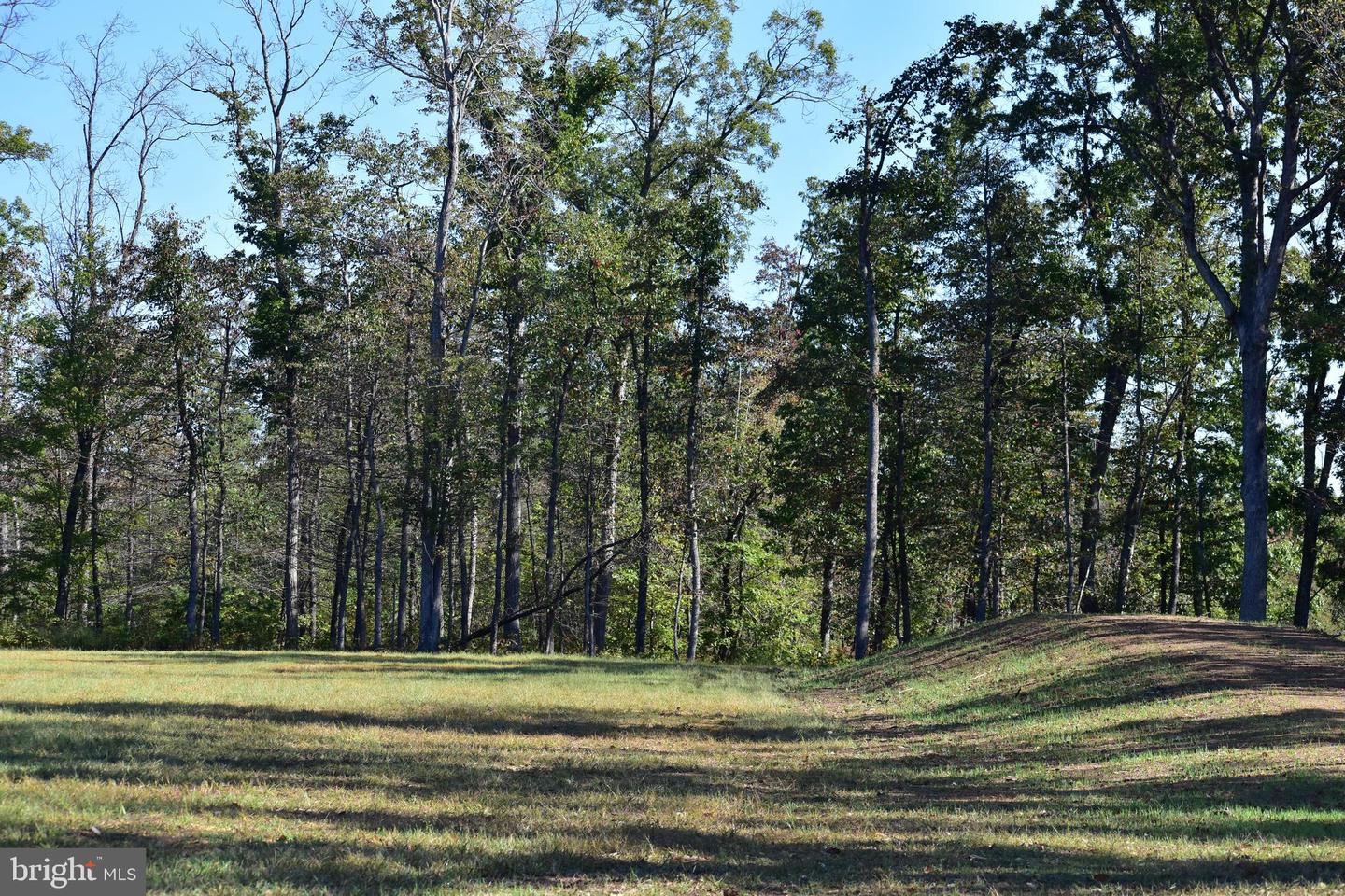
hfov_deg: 19.5
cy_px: 448
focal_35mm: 105
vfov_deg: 13.0
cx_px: 672
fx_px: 3923
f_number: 6.3
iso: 360
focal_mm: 70
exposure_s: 1/800
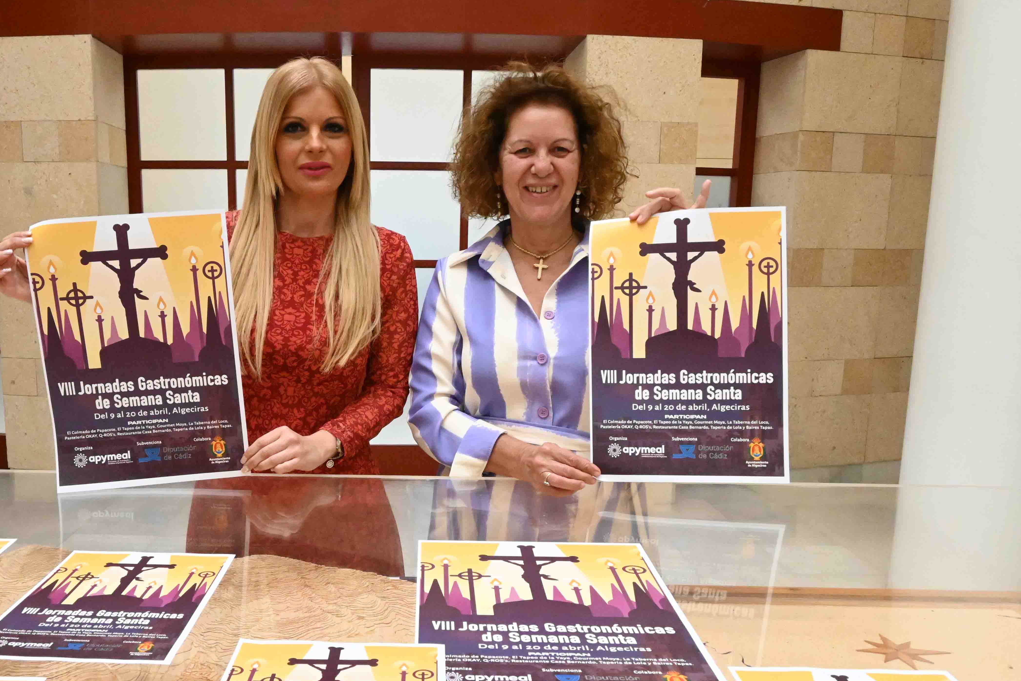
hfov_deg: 58.2
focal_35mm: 32
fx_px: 907
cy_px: 394
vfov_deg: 41.0
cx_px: 406
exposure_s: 1/250
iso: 8000
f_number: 8
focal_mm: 16
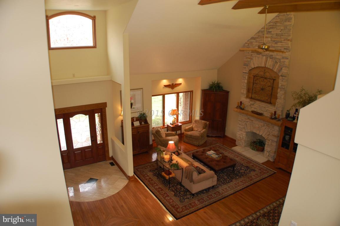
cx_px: 170
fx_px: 283
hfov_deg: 62.0
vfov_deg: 43.5
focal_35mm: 30
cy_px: 113
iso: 400
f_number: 3.8
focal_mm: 20
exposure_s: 1/60
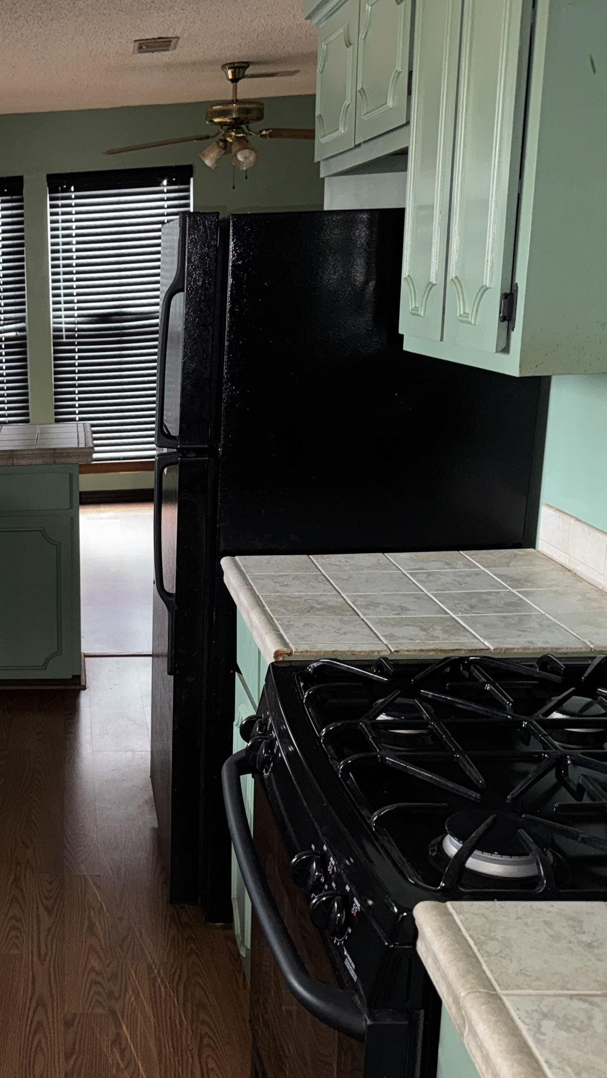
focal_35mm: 40
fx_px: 1144
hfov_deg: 27.5
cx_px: -36
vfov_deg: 50.3
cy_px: 608
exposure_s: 1/8
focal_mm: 6.76
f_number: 1.78
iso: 160
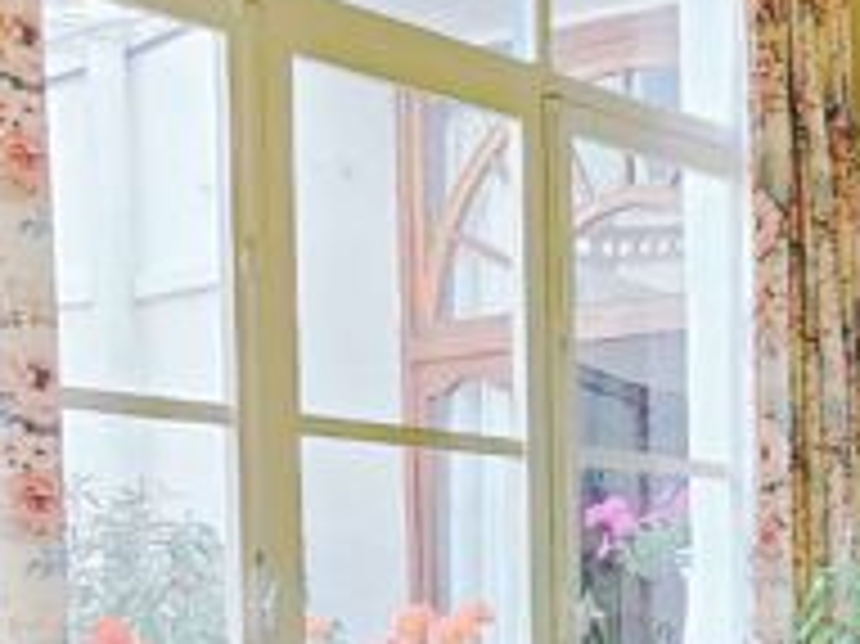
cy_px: 725
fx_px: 2110
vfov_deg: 16.8
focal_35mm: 85
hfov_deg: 21.0
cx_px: 1110
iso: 80
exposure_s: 1/180
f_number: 1.7
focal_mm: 6.3
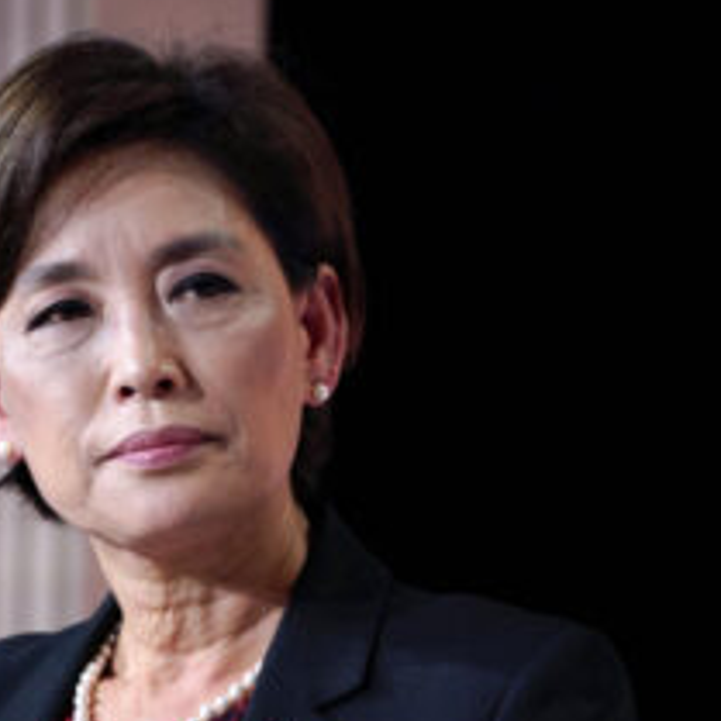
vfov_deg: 2.6
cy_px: 455
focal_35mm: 683
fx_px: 16095
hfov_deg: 2.6
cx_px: 69
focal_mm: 400
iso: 1000
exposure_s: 1/160
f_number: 5.6
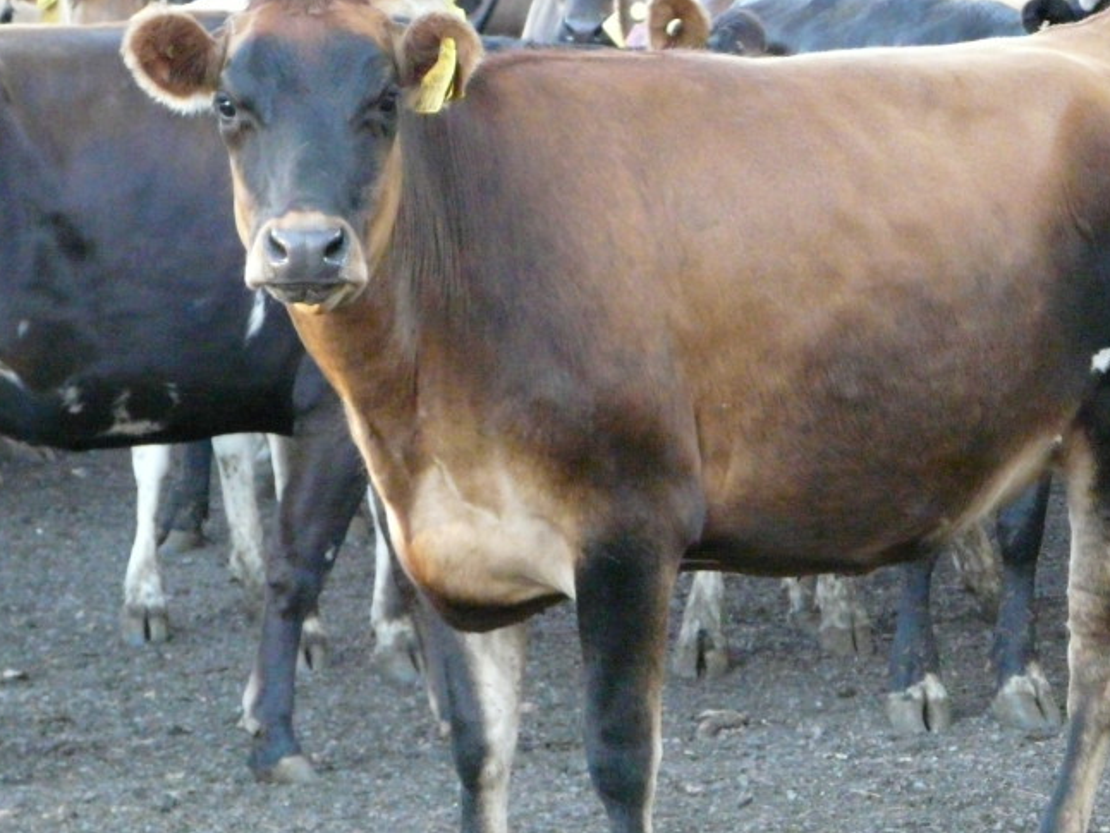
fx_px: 7827
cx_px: 636
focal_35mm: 244
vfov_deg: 6.1
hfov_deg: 8.1
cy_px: 366
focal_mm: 25.3
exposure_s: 1/80
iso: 800
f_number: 3.6
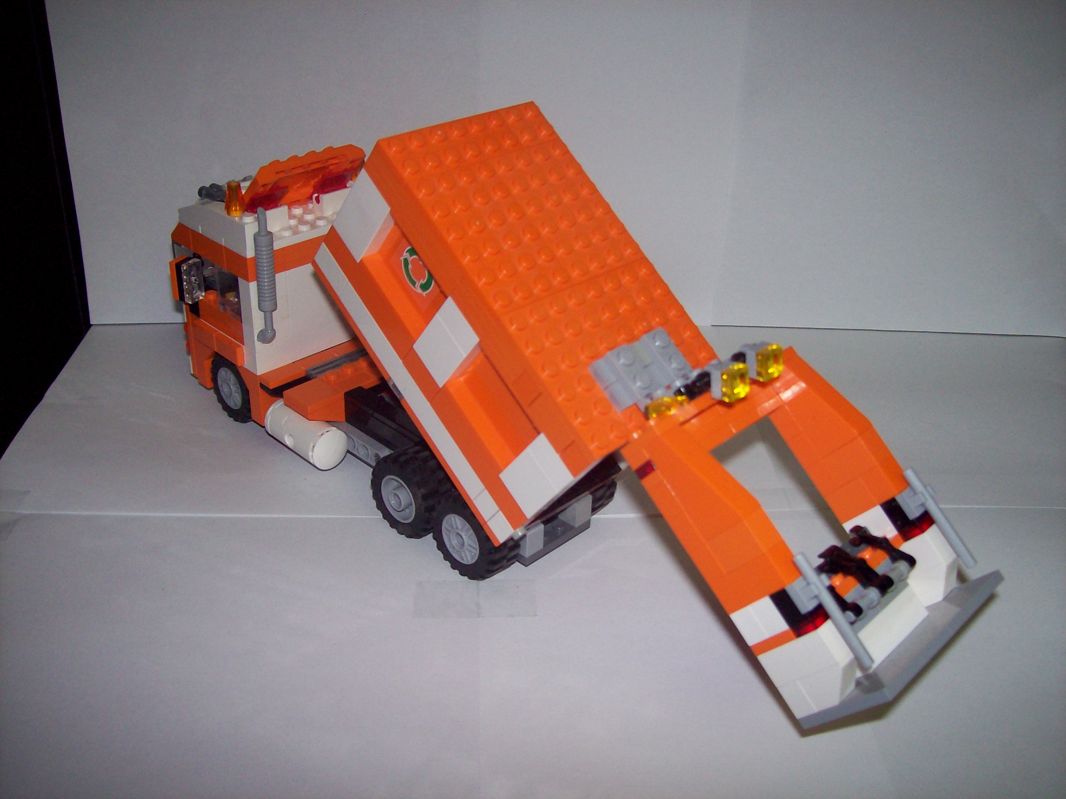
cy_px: 400
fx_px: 1108
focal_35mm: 36
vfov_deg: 39.6
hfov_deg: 51.4
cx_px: 533
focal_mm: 6
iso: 80
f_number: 2.7
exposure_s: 1/64
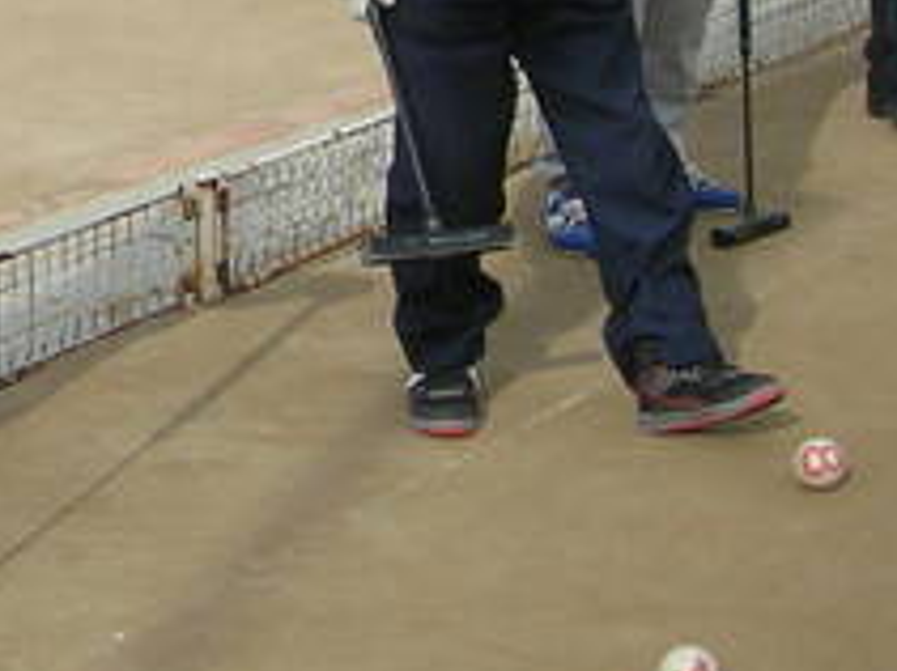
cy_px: -359
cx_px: -89
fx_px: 3263
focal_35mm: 126
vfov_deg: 11.3
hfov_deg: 15.3
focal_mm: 6.3
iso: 50
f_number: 6.4
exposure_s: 1/120
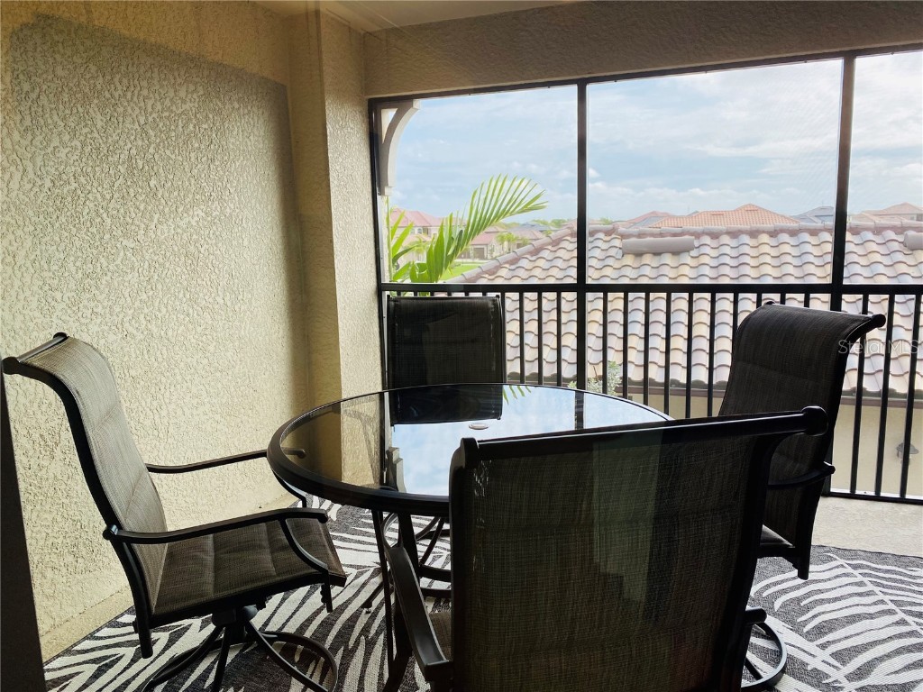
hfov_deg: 67.3
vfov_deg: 53.1
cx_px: 462
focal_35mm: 26
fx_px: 693
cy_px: 346
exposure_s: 1/312
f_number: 1.8
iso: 32
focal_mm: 4.25
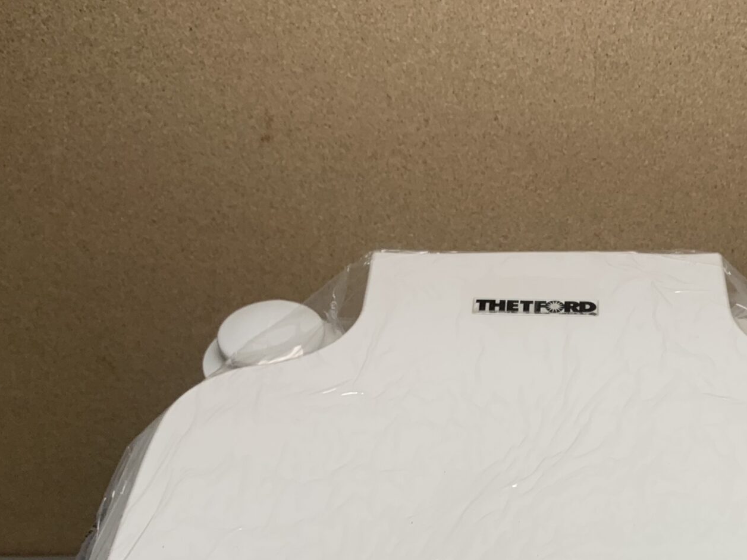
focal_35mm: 53
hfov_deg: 35.2
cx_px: 575
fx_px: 1144
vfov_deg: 26.1
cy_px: 561
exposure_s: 1/363
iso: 25
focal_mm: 4.25
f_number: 1.8
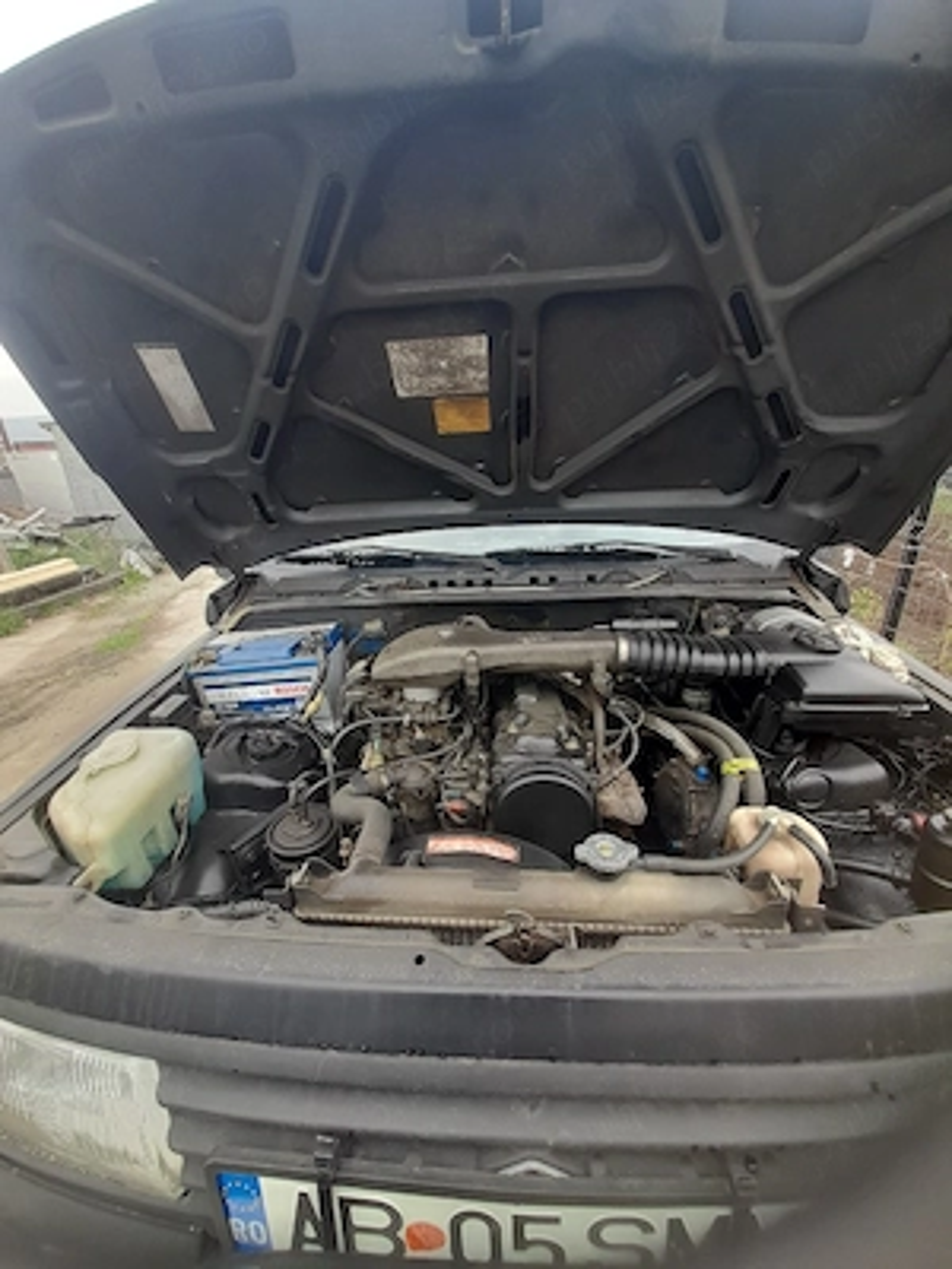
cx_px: 476
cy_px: 634
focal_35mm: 13
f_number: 2.2
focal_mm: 1.42
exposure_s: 1/100
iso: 50
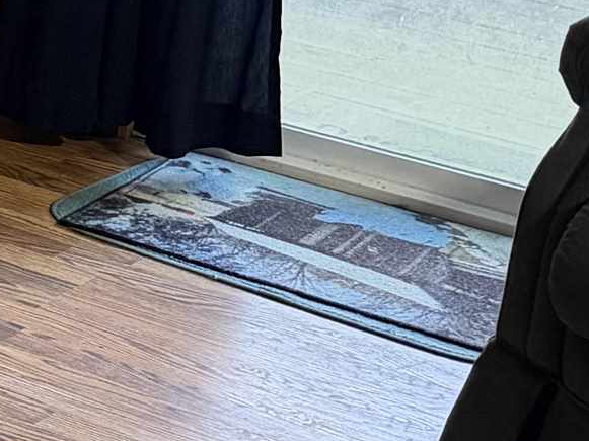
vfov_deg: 11.5
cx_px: -770
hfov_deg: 12.6
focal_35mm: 127
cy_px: -53
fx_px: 2160
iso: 400
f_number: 1.78
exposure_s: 1/60
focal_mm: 6.76
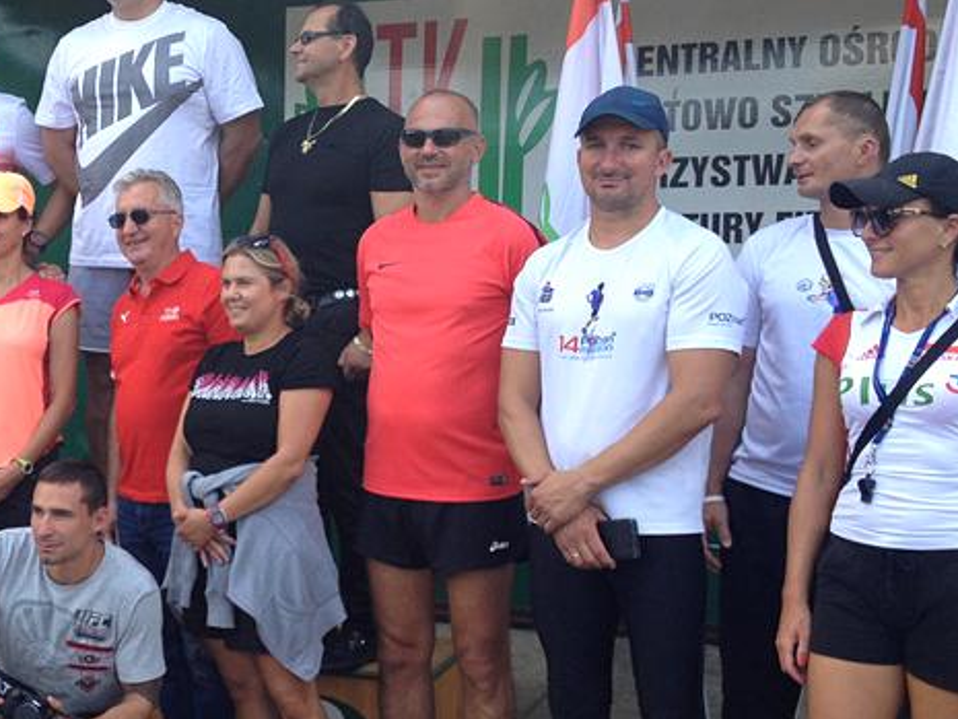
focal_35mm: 64
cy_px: 391
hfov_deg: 29.6
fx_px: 1772
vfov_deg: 22.9
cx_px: 190
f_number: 2.4
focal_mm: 4.28
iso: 50
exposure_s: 1/284
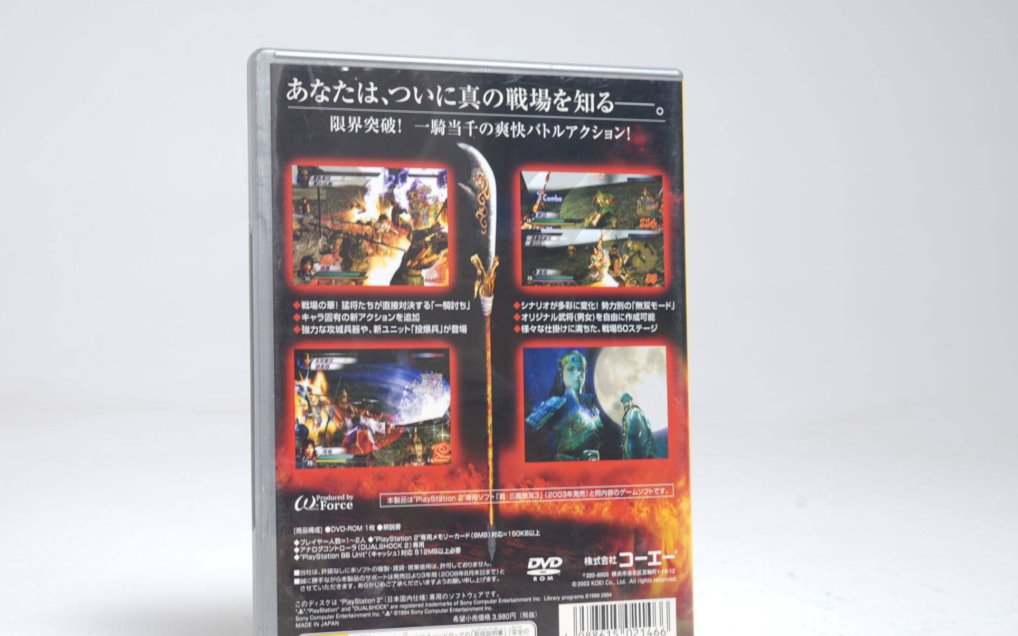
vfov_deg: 27.9
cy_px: 372
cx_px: 467
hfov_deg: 43.5
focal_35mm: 46
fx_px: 1276
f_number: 9
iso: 64
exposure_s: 1/1.25
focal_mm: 34
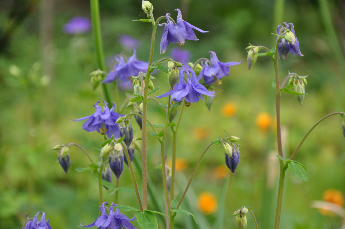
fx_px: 1508
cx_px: 172
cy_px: 114
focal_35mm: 158
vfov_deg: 8.7
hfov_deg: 13.1
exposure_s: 1/100
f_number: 5.6
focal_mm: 105
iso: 200
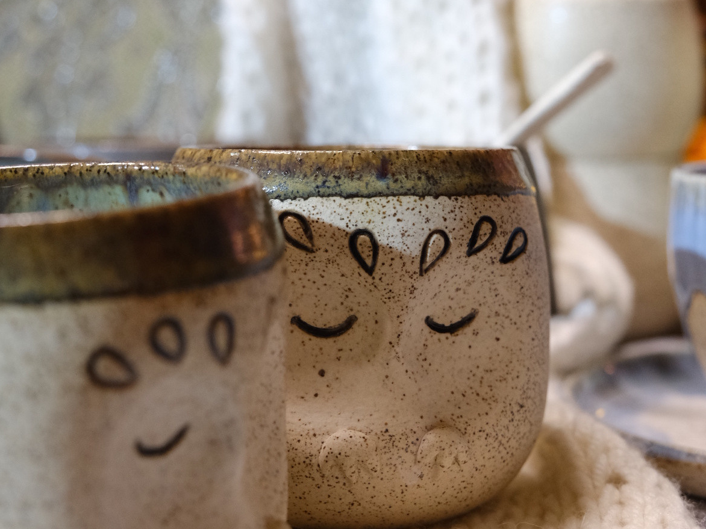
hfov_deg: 29.0
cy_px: 276
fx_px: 1366
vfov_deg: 21.9
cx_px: 352
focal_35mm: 67
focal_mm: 30.8
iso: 2000
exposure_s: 1/60
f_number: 4
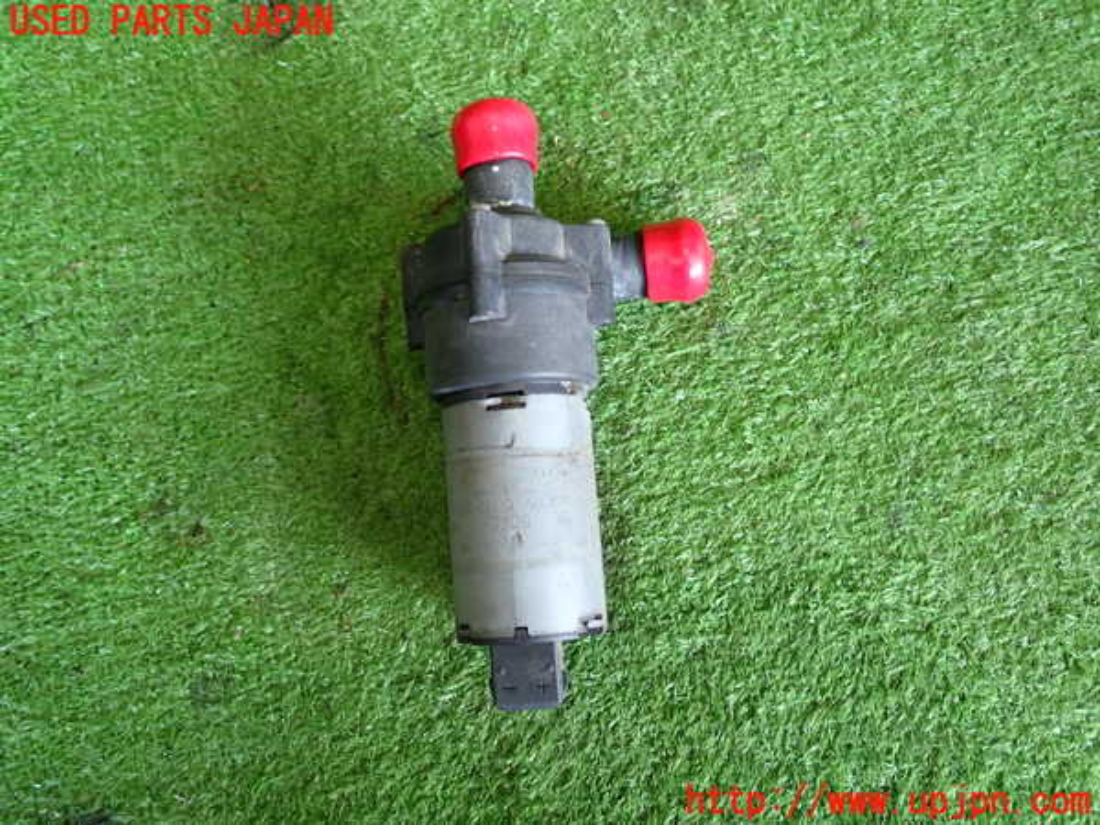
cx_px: 550
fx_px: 1017
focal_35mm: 32
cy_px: 412
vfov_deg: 44.2
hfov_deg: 56.8
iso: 200
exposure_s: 1/30
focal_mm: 5.79
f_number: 2.4
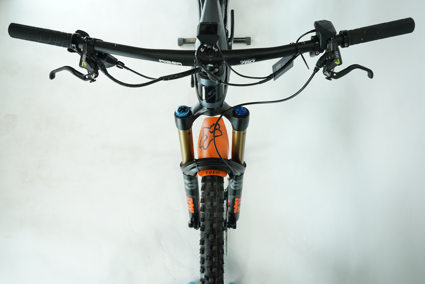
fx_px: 331
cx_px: 212
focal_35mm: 28
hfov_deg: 65.5
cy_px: 142
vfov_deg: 46.4
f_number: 5.6
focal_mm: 28
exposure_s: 1/200
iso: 1600
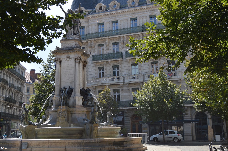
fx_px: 304
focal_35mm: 48
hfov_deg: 41.2
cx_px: 114
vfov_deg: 28.0
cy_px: 76
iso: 100
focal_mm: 32
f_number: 7.1
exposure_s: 1/200
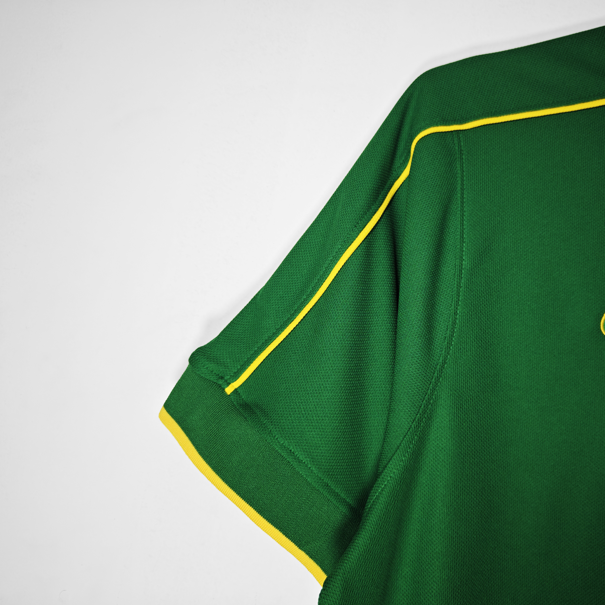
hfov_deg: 56.4
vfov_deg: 57.3
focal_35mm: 28
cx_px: 389
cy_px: 299
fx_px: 554
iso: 97
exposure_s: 1/100
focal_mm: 8.67
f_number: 1.75
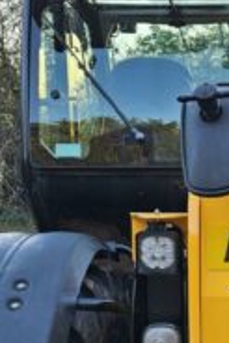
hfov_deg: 15.9
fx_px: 790
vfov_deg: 23.9
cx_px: 268
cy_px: 296
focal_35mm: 83
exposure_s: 1/70
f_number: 1.8
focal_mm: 5.4
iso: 40
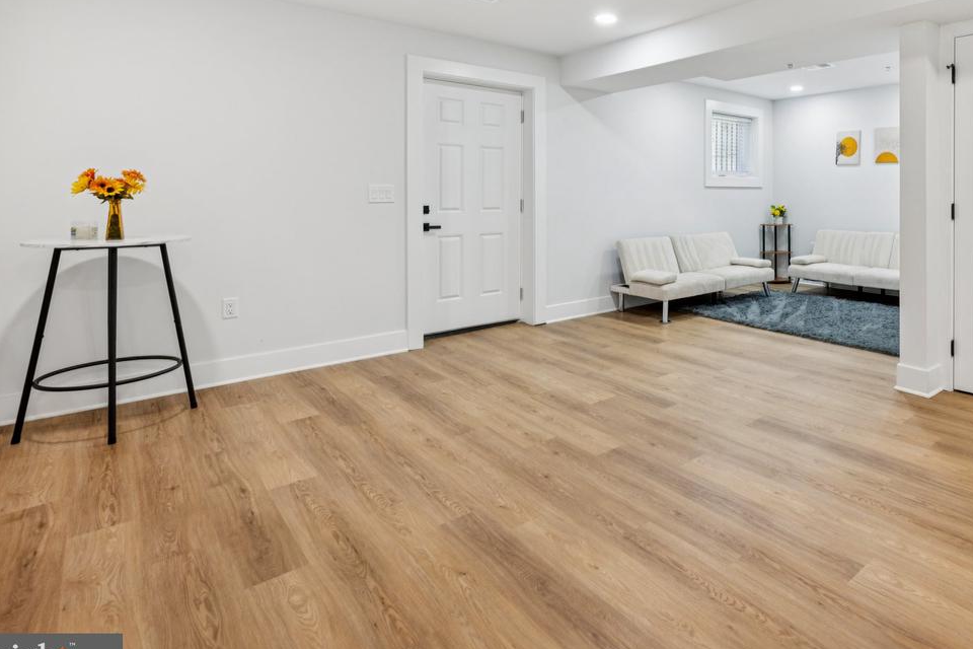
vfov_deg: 57.7
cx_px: 694
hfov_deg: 76.9
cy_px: 199
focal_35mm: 21
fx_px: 568
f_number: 7.1
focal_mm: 14
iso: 400
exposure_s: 1/25
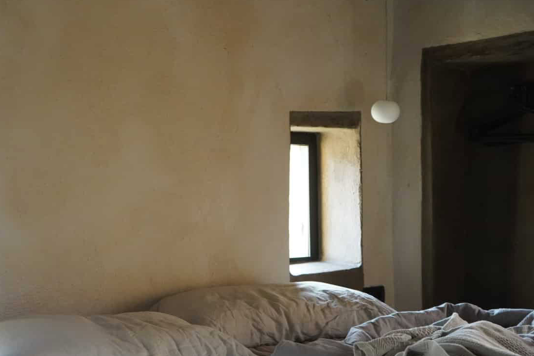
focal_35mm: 50
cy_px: 220
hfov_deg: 39.4
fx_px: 742
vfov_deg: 26.9
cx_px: 211
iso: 6400
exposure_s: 1/160
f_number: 4
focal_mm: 34
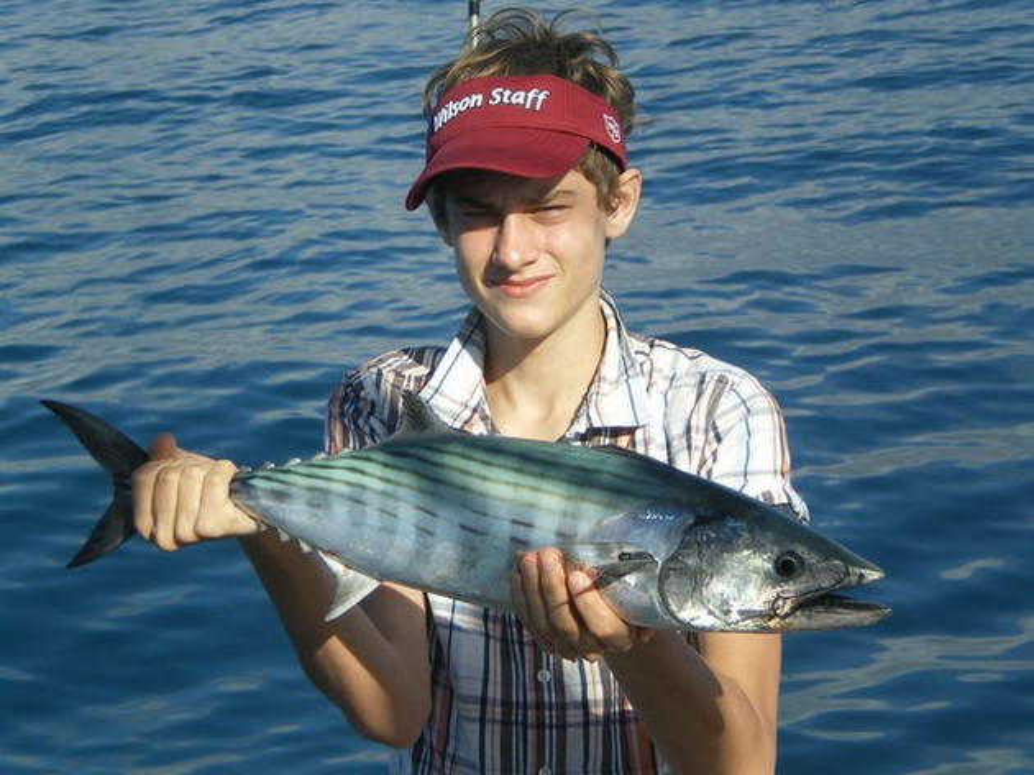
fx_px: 3225
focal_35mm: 108
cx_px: 517
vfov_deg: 13.7
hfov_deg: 18.2
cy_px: 388
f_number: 5.9
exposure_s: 1/320
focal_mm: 18.9
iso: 50
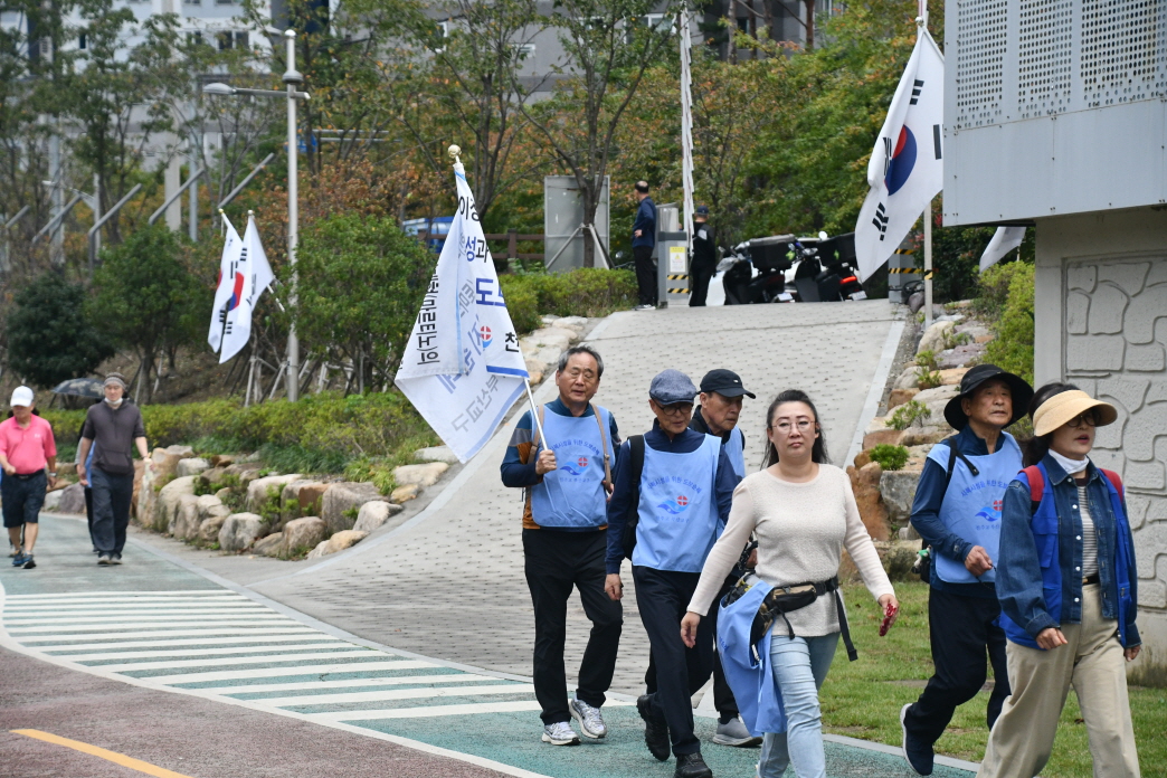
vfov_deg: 13.0
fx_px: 3403
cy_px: 389
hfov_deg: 19.5
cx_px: 584
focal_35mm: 105
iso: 1000
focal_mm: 70
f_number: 5
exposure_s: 1/640
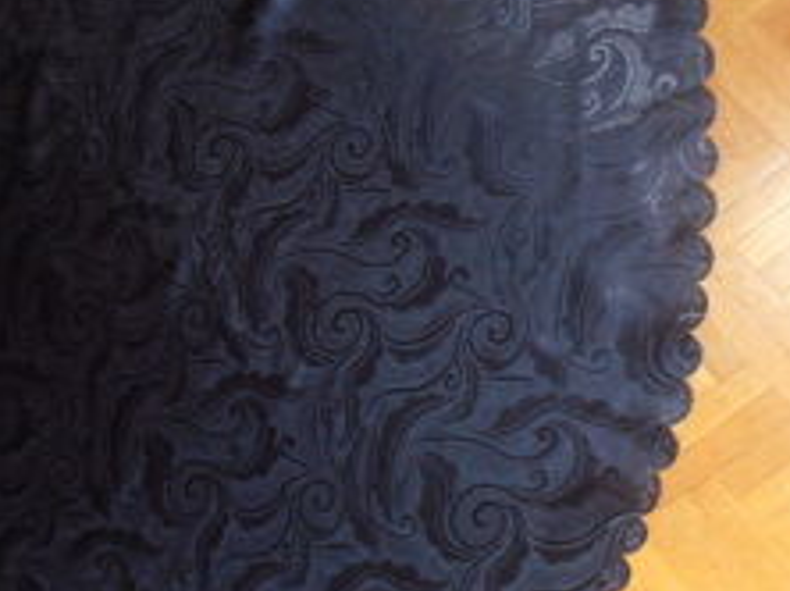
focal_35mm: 52
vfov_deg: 27.9
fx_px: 1185
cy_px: 242
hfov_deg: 33.6
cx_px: -7
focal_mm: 4.2
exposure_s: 1/30
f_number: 3
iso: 125
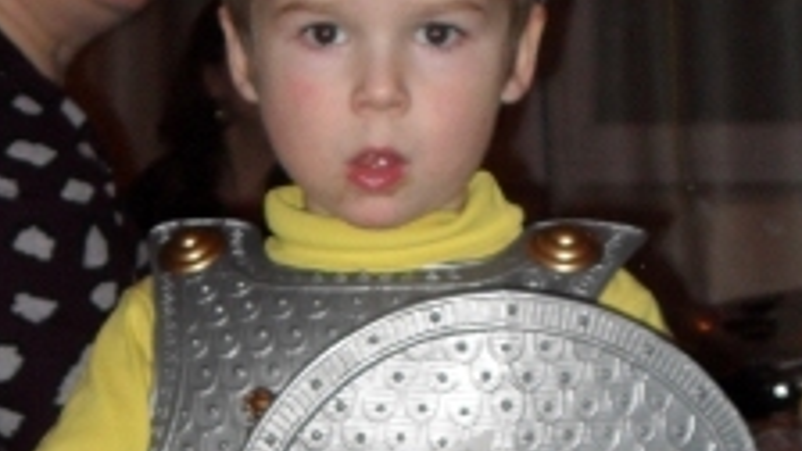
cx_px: 365
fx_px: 2169
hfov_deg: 20.9
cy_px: 311
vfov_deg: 11.9
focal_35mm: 102
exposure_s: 1/45
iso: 200
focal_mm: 6.2
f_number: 2.8
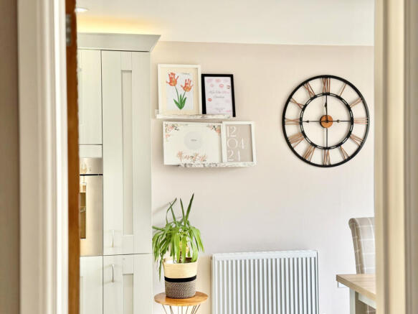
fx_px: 579
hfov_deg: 39.7
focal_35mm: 48
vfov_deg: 30.3
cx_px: 209
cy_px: 157
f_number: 1.78
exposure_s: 1/128
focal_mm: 6.76
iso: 64
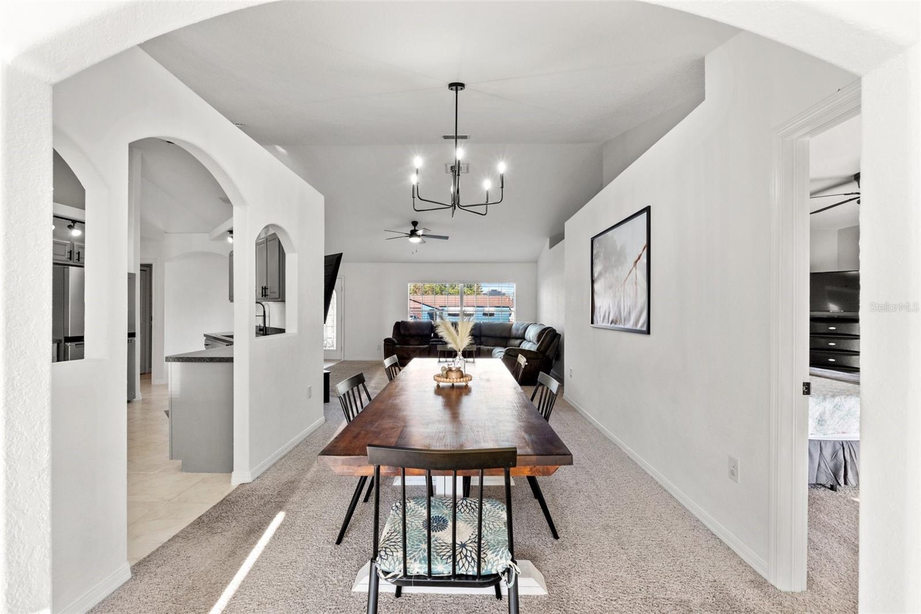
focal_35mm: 16
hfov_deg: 97.6
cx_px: 460
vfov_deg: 74.6
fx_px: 403
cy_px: 307
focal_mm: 10.5
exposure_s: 1/20
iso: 400
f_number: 7.1
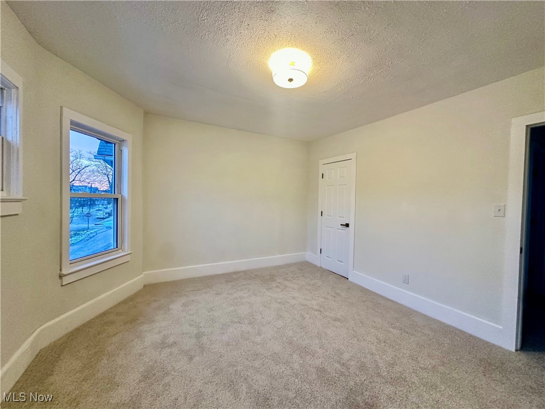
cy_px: 204
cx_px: 272
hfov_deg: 102.1
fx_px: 220
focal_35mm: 14
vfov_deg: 85.7
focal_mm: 2.22
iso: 250
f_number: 2.2
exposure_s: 1/60
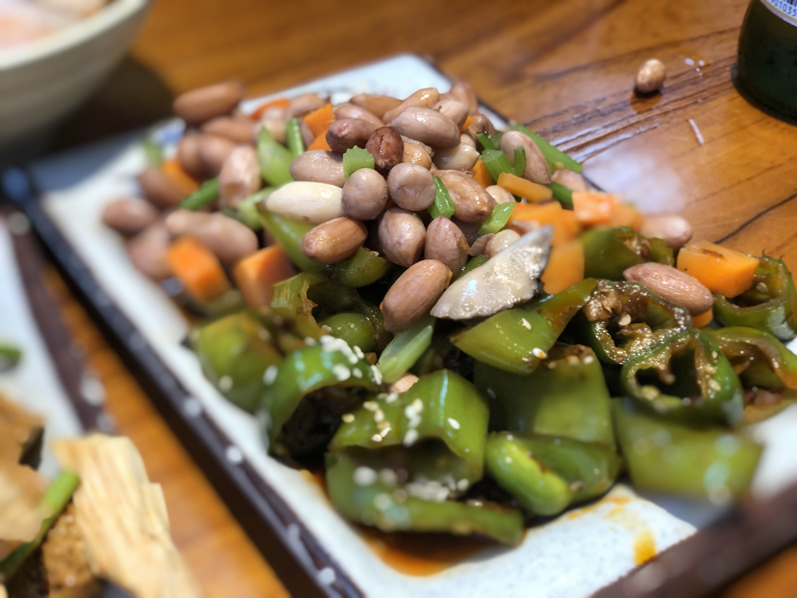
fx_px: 1197
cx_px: 398
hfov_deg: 36.8
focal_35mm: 52
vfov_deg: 28.0
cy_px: 299
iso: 40
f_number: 2.4
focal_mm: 6
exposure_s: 1/50
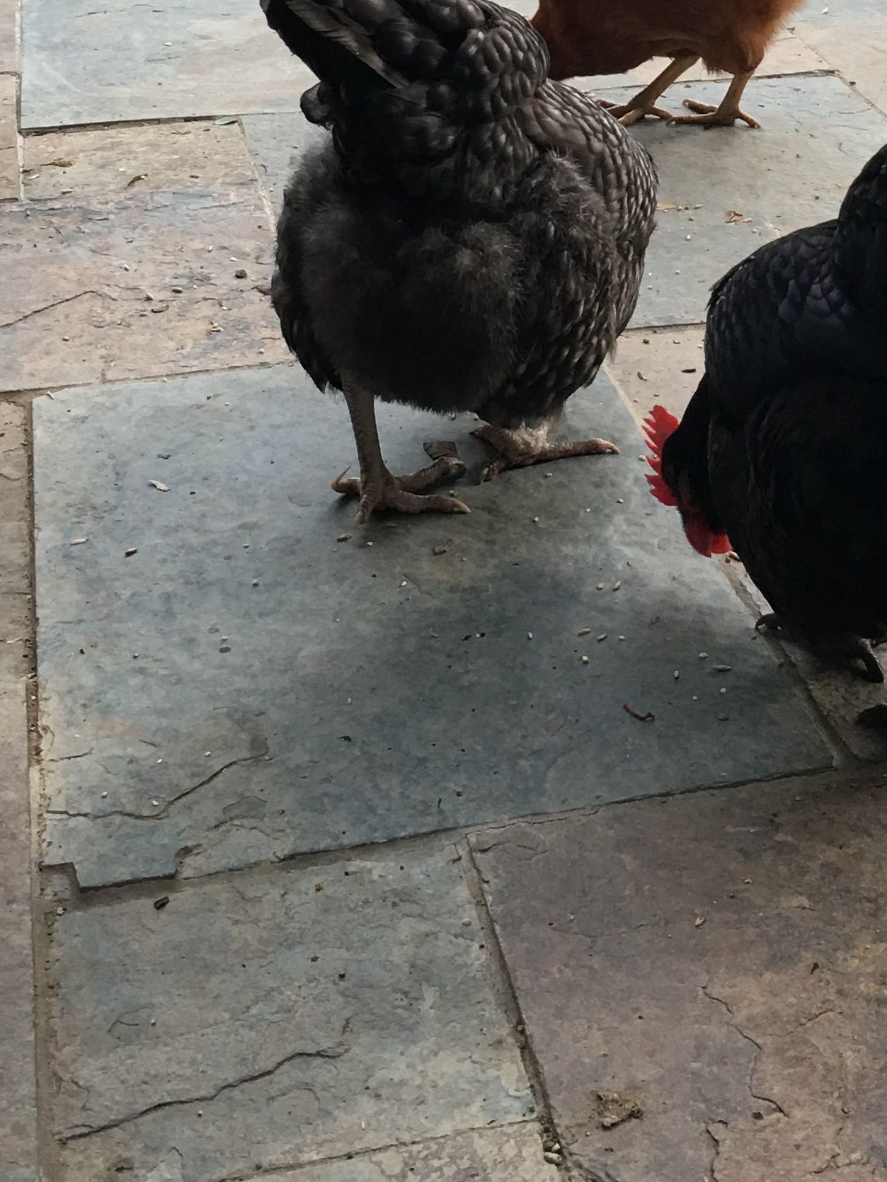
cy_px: 76
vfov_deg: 26.7
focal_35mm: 70
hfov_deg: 20.9
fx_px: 2391
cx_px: 628
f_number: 2.2
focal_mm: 4.15
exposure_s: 1/30
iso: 32
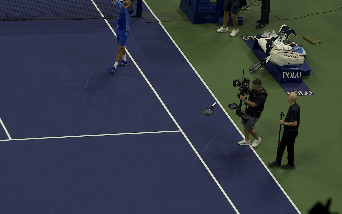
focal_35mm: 250
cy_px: 15
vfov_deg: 5.2
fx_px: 2330
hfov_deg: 8.4
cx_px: 116
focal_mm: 70
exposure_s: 1/125
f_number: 2.8
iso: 64
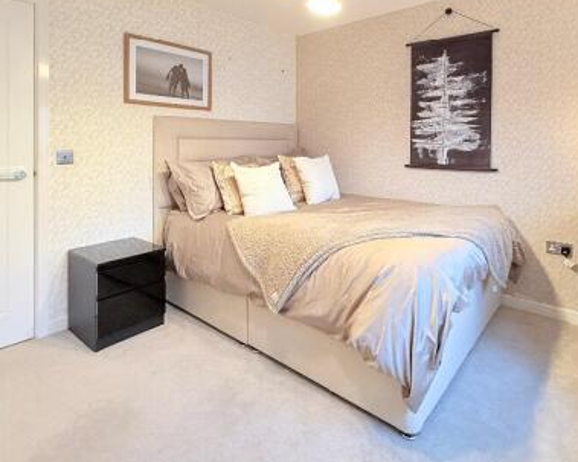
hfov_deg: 77.4
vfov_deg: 63.5
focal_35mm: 21
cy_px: 147
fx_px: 359
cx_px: 323
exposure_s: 1/50
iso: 250
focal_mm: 2.22
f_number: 2.2
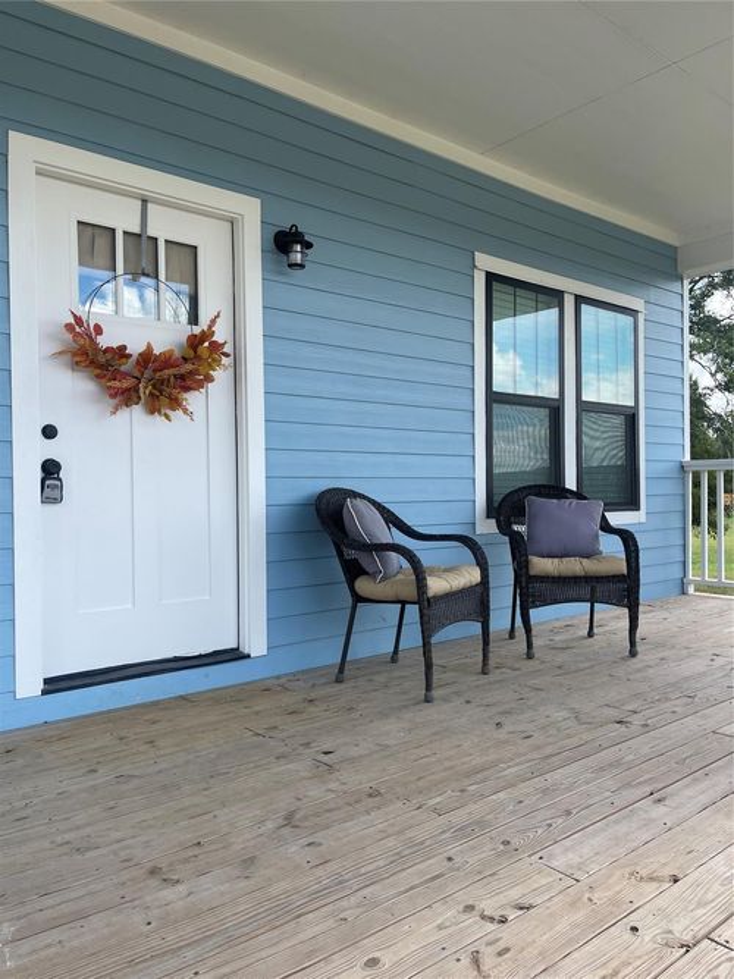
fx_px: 707
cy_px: 490
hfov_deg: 54.9
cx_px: 367
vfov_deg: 69.4
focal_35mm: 25
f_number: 1.6
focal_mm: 5.1
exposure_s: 1/1098
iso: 32
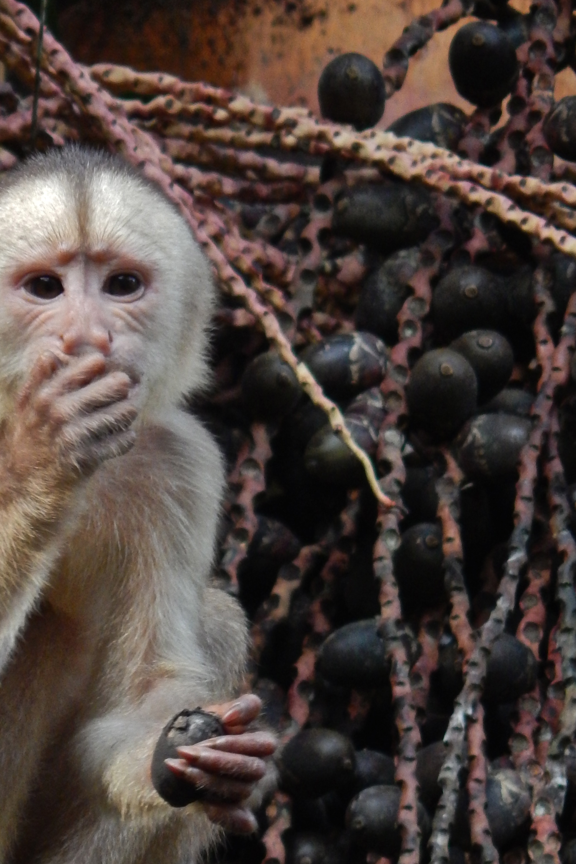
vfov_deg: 1.9
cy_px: 598
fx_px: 26488
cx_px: 105
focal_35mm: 1104
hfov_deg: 1.2
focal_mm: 120
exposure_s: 1/100
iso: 400
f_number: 5.8
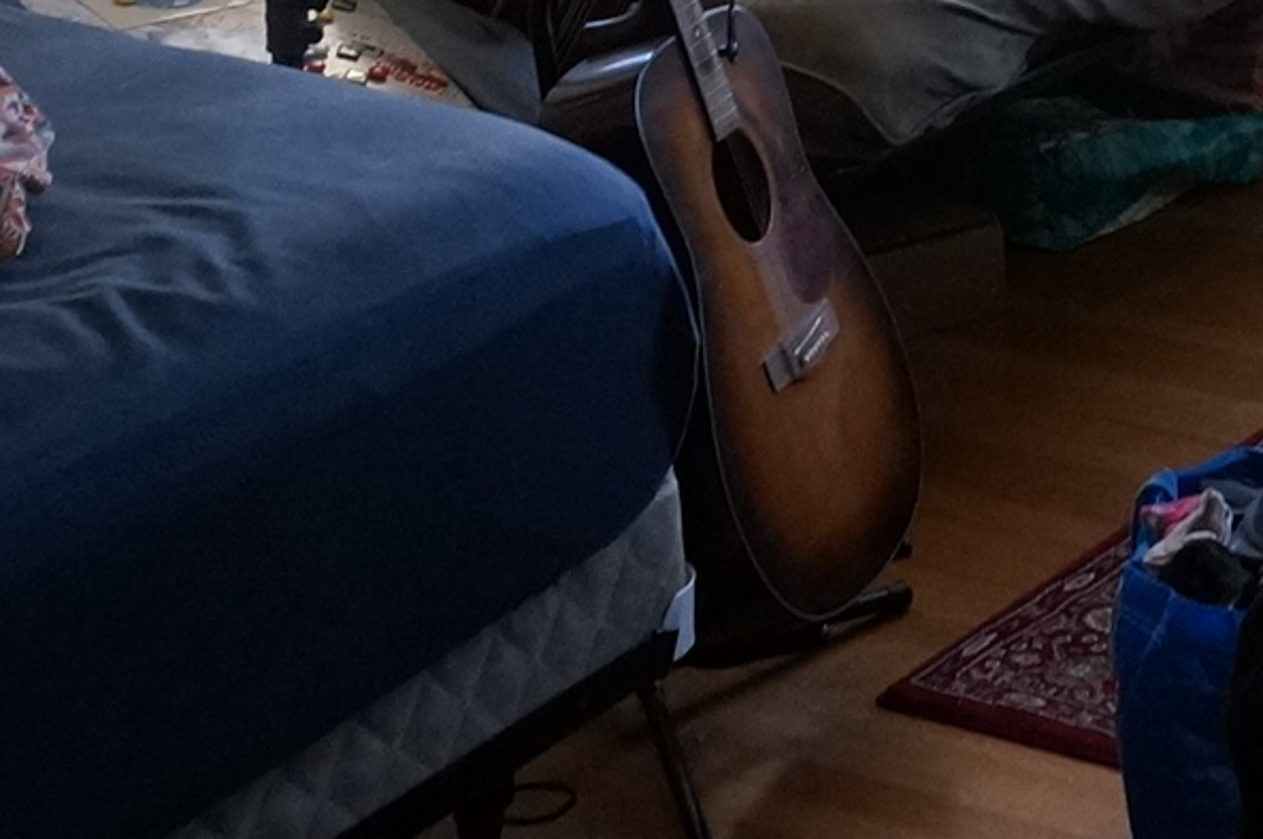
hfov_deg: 20.0
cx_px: 1282
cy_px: -773
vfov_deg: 12.4
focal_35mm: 99
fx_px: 3469
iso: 800
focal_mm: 16
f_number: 4
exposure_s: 1/160
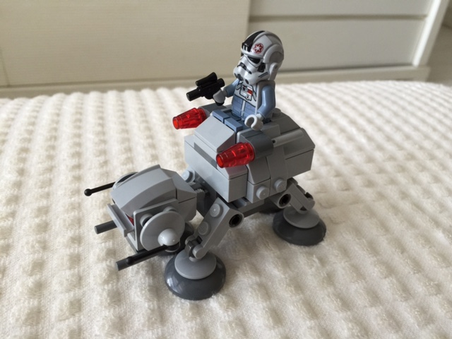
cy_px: 170
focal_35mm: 29
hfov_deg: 61.7
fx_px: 379
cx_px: 226
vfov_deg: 48.2
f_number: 2.2
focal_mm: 4.15
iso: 40
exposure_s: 1/30
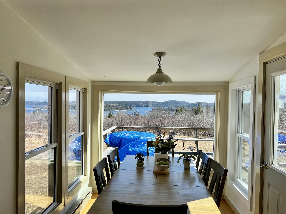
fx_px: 223
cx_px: 140
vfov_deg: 51.4
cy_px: 110
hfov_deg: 65.3
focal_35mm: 27
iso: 50
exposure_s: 1/1449
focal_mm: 5.7
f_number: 1.5
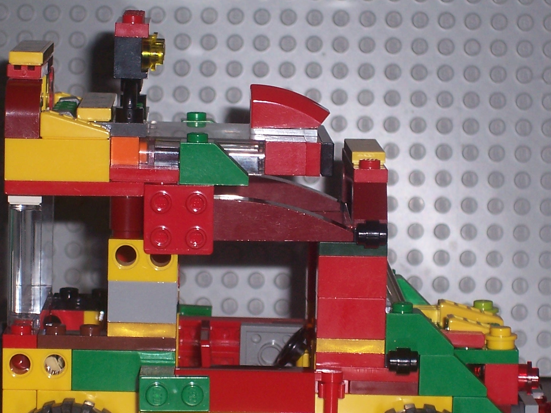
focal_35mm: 175
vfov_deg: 8.5
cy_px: 274
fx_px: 2786
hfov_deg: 11.3
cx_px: 250
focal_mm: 16.8
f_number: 4.6
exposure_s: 1/90
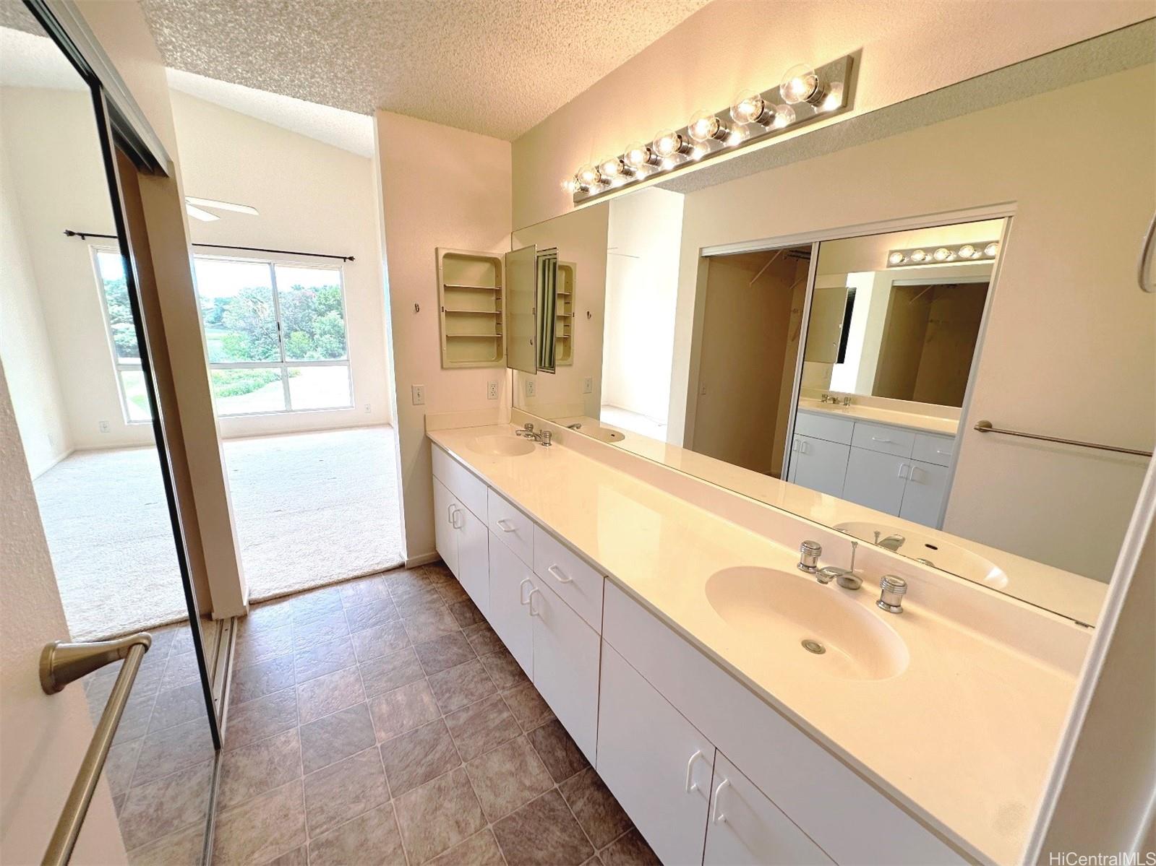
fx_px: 467
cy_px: 433
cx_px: 578
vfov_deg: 85.7
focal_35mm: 14
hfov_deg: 102.1
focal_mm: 2.22
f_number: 2.2
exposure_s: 1/120
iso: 50
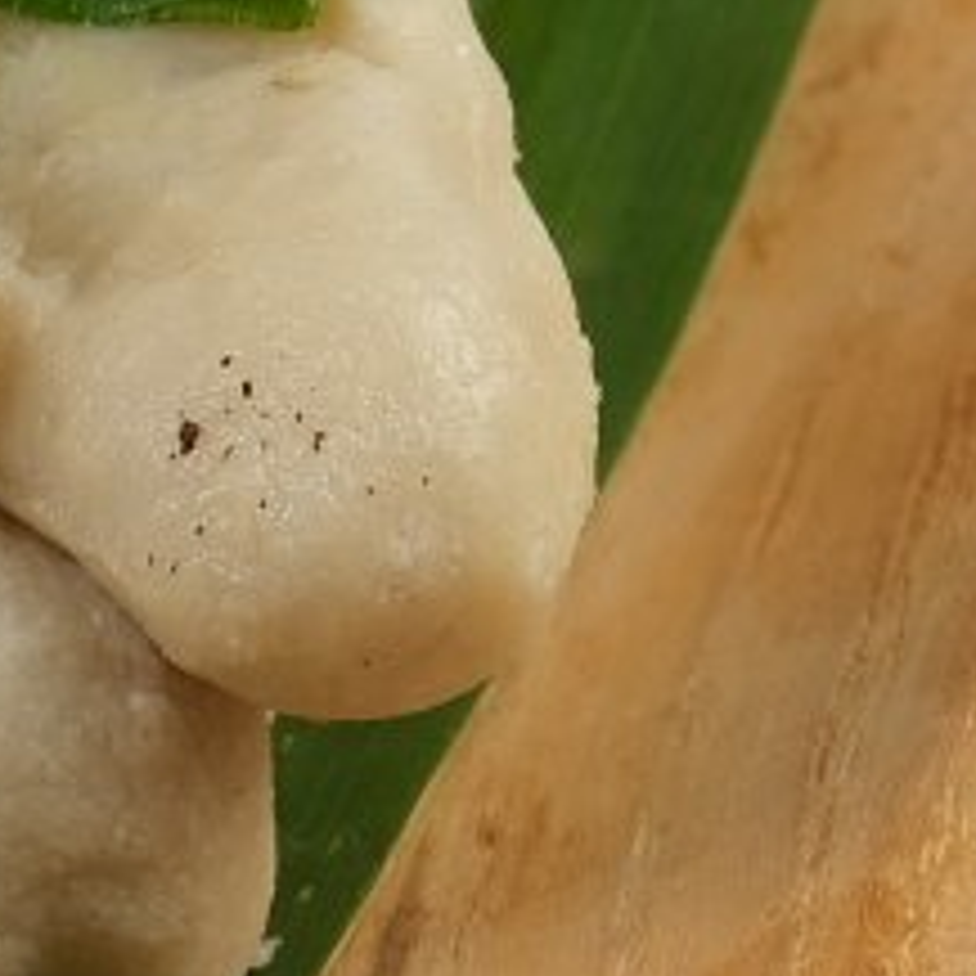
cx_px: -1471
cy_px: 304
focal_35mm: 1469
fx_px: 46860
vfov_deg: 1.2
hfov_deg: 1.2
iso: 160
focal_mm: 156.1
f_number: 10
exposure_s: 1/125
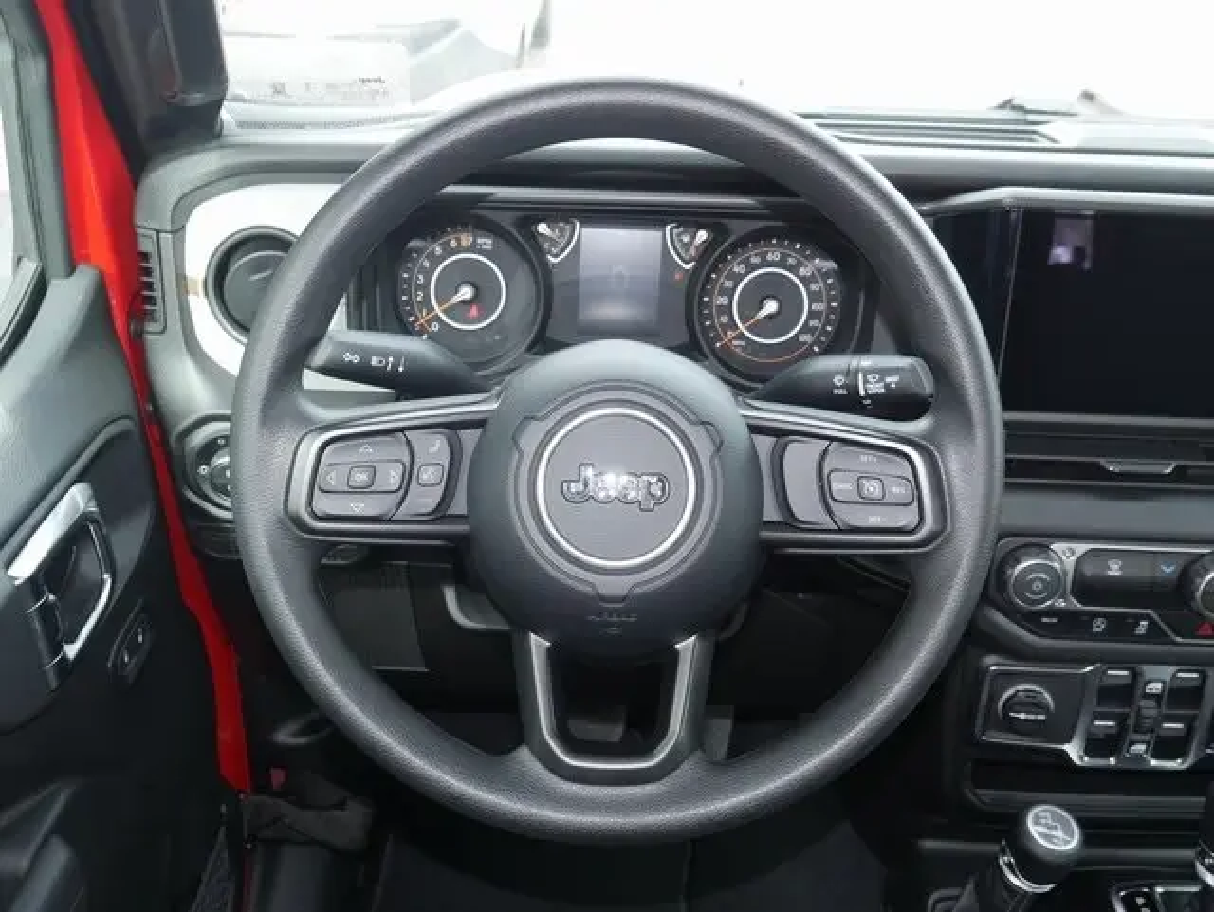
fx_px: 1263
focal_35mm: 36
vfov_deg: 39.7
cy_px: 456
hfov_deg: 51.3
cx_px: 607
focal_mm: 18
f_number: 5
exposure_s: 1/60
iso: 500
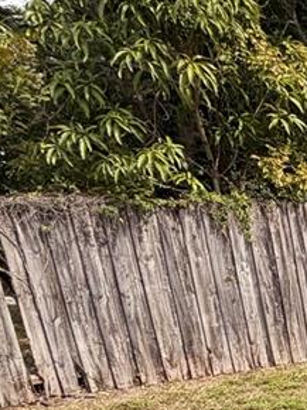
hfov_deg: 17.8
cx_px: 610
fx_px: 687
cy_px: 462
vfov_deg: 29.6
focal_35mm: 58
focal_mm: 2.22
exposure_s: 1/631
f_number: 2.2
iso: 40
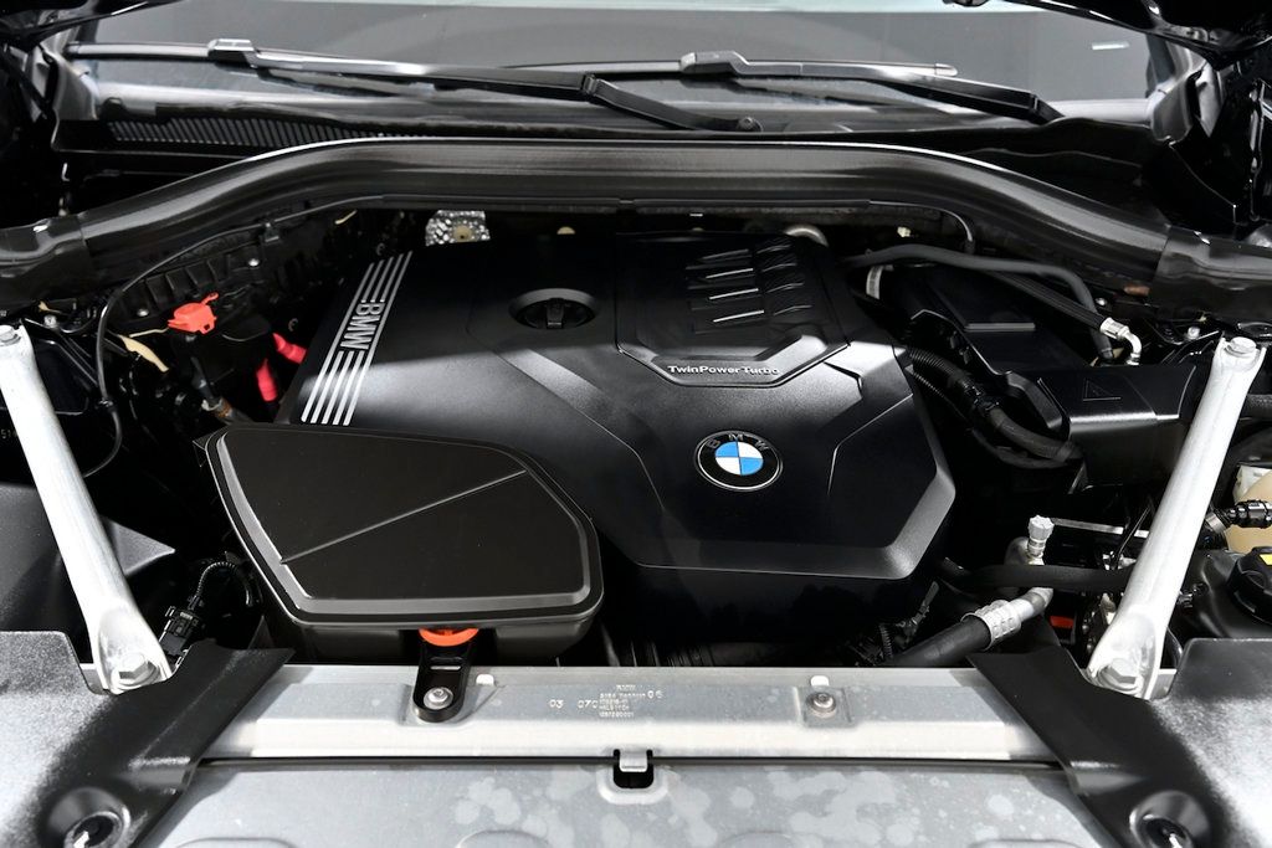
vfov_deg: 46.4
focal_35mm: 28
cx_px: 636
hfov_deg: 65.5
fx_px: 989
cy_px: 424
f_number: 5
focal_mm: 28
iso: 2000
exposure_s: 1/80
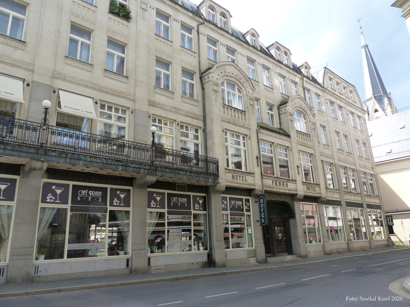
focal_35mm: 25
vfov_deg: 54.9
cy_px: 154
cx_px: 205
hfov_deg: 69.4
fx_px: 296
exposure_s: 1/200
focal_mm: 4.5
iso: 160
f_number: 4
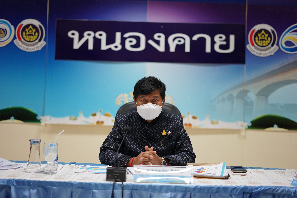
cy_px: 99
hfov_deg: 39.6
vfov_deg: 27.0
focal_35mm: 50
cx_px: 148
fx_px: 412
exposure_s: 1/200
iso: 400
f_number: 1.8
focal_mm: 50
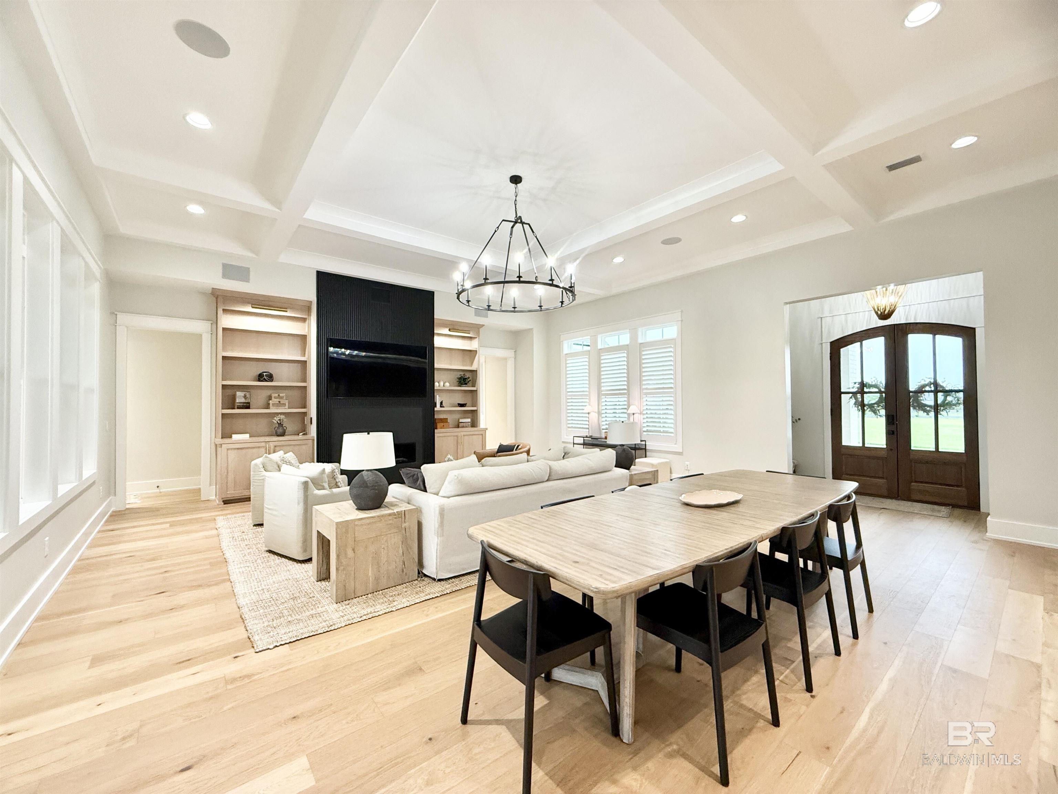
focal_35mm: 14
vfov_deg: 85.7
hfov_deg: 102.1
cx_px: 529
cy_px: 397
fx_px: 428
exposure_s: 1/120
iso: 320
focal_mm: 2.22
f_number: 2.2
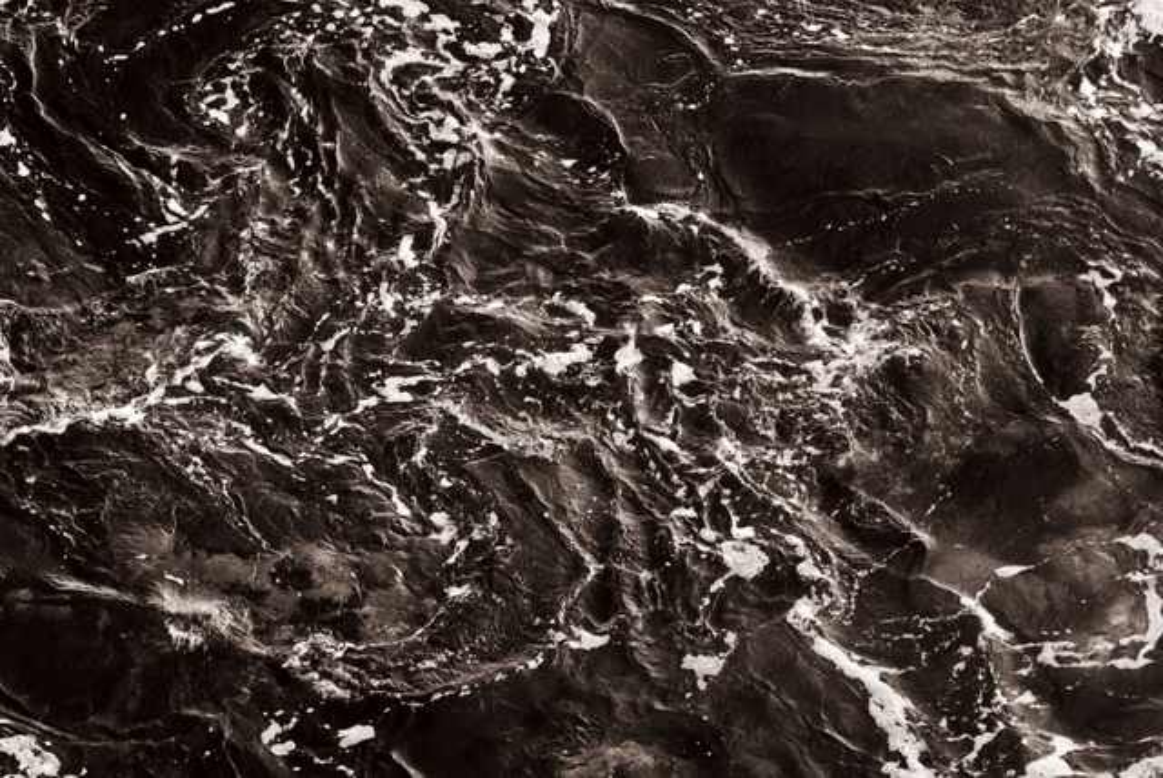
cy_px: 389
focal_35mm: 450
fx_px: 14550
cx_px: 582
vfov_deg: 3.1
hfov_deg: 4.6
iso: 250
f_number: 11
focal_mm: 300
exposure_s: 1/50
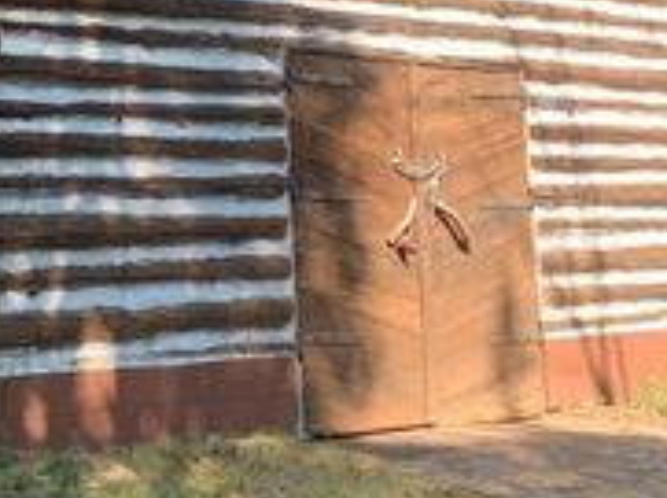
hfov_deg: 26.6
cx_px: 144
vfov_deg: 20.0
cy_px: 46
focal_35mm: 72
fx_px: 1385
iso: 25
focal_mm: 4.25
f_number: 1.8
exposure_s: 1/202
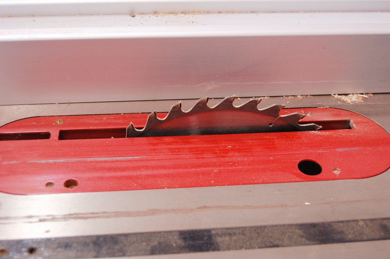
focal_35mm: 48
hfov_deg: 41.1
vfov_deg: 28.0
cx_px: 195
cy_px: 130
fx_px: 520
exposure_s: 1/50
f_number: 4.5
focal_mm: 32
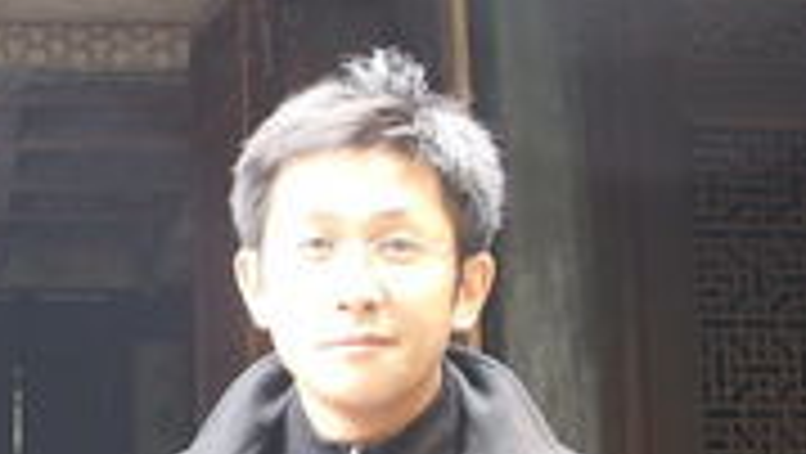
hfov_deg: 21.2
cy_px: 294
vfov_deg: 12.4
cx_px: 36
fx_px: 2096
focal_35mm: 98
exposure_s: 1/13
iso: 100
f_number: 2.6
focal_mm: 5.8
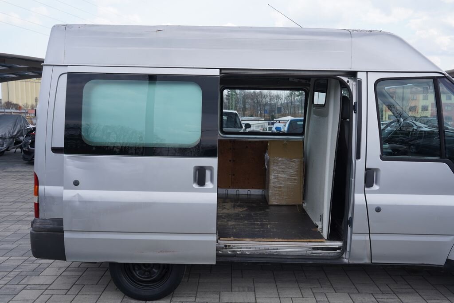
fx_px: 429
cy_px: 152
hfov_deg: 55.8
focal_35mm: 34
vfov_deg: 38.9
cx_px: 227
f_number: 6.3
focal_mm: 34
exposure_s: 1/200
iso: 100
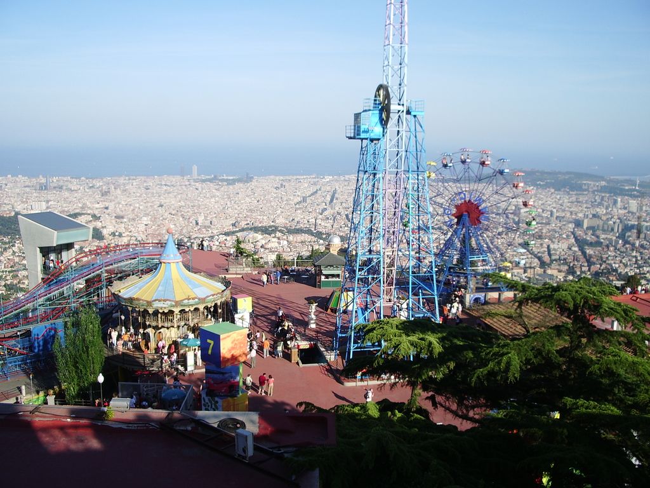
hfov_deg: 52.6
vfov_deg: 40.7
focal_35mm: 35
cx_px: 325
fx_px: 657
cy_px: 244
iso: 50
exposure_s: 1/320
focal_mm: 5.8
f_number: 4.3
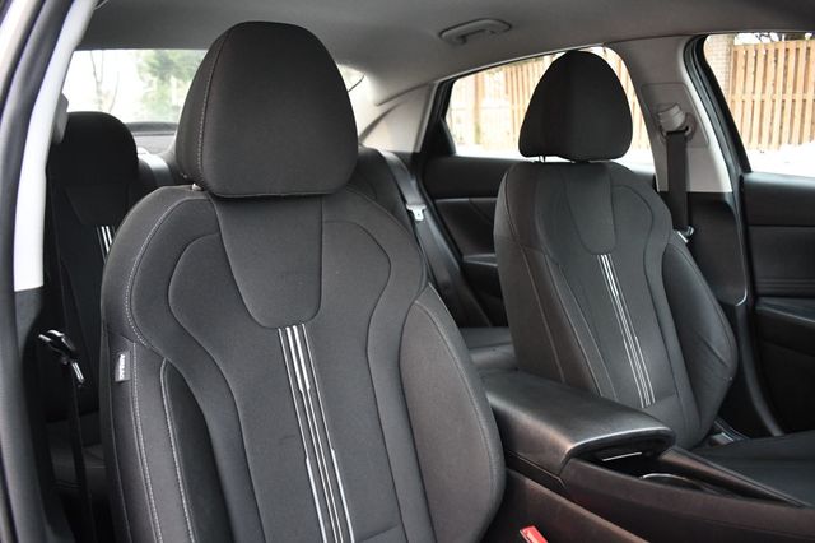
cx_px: 408
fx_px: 679
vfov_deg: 43.6
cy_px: 272
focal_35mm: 30
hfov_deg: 62.0
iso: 3200
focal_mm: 20
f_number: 3.8
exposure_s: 1/80
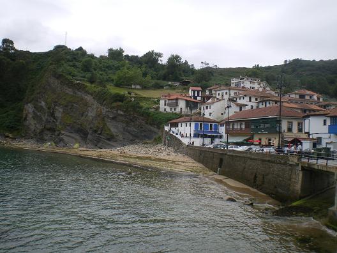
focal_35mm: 38
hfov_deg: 49.0
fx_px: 370
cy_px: 126
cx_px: 168
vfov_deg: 37.7
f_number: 4.6
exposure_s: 1/400
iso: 64
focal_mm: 6.3
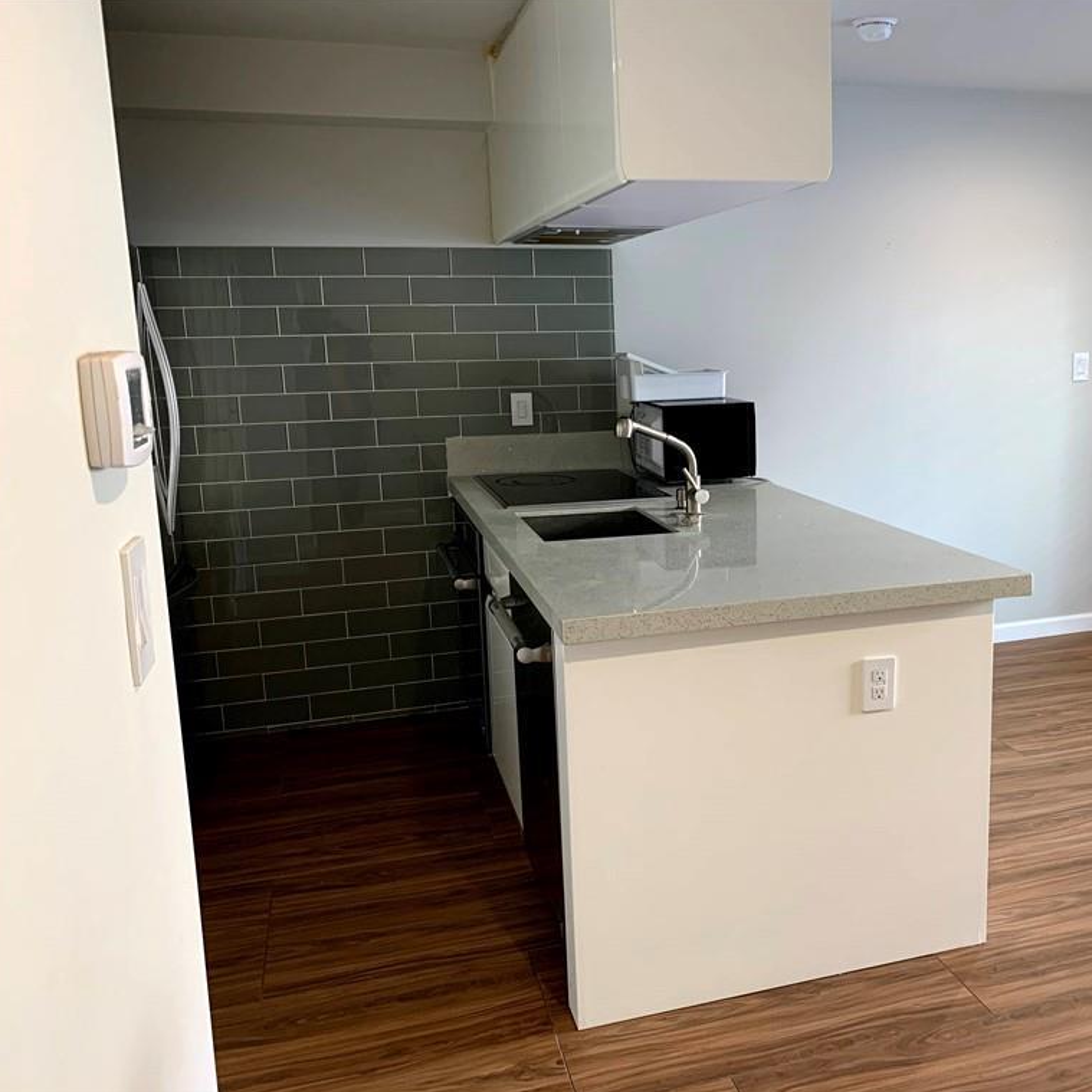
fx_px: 1106
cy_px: 547
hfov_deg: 51.6
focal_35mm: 31
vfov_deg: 52.5
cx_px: 724
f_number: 1.8
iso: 200
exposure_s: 1/60
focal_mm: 4.25
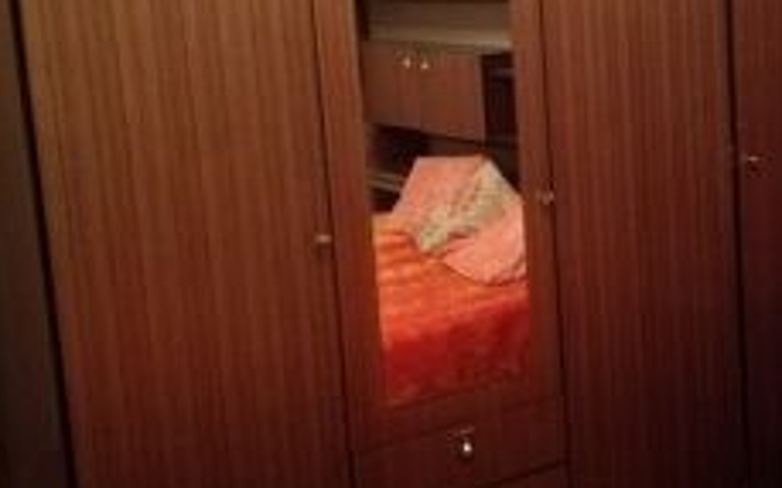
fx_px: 1278
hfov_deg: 33.7
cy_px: 164
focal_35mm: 60
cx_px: 529
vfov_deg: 21.5
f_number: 2
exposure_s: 1/12.5
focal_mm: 3.79
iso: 1250
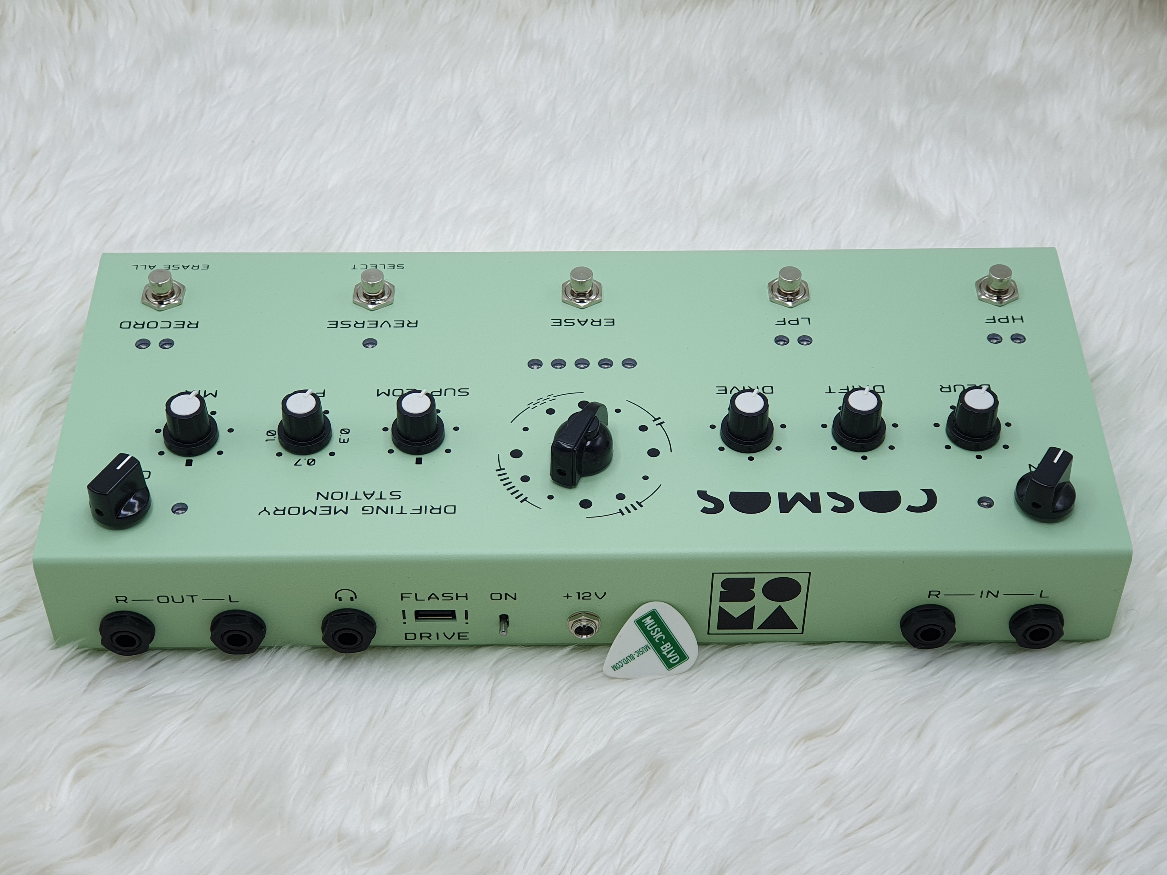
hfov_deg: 36.8
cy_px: 438
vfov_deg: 28.0
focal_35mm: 52
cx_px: 584
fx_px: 1753
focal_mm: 6
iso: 100
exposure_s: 1/215
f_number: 2.4
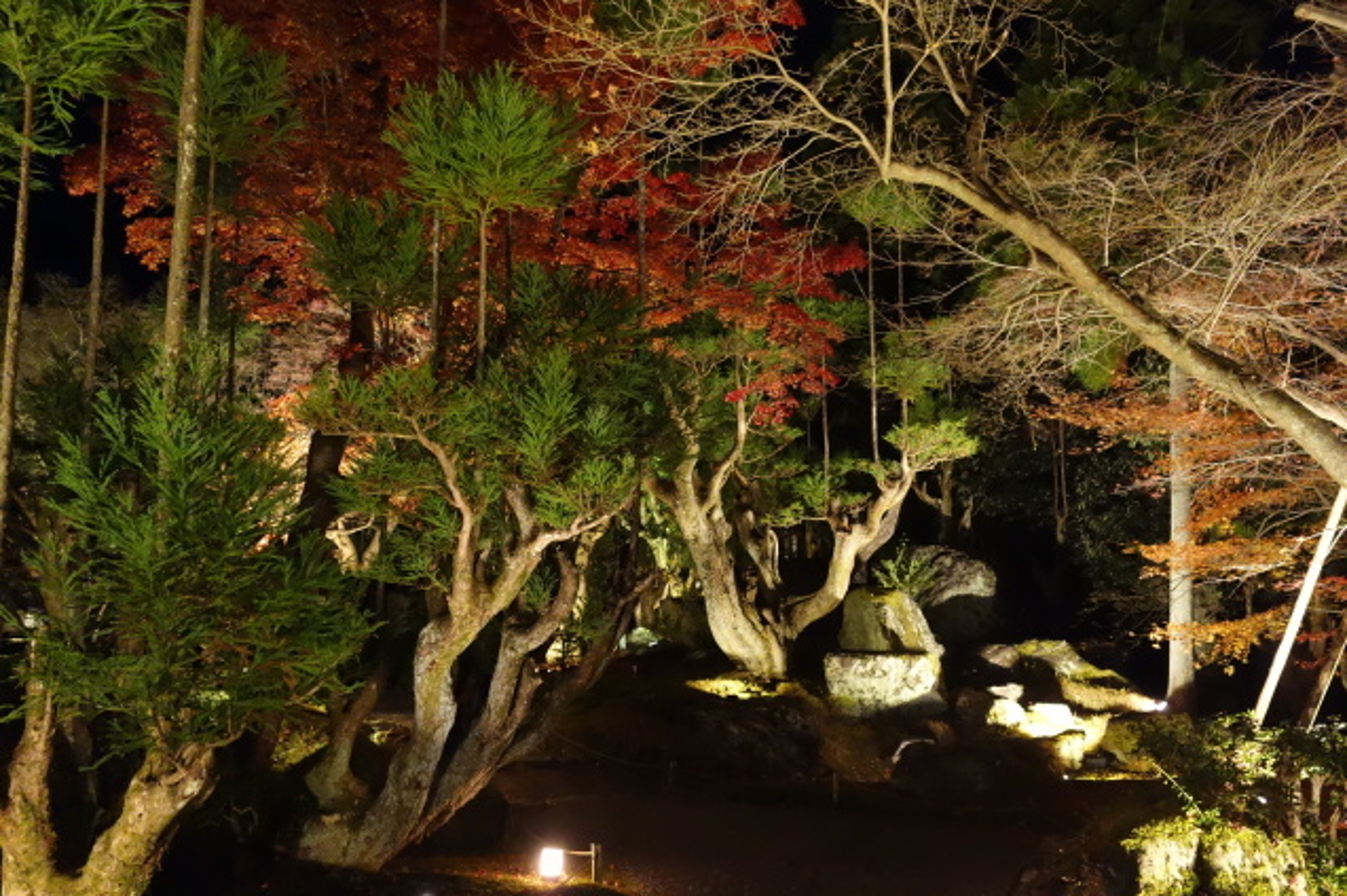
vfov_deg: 36.8
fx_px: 1346
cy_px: 448
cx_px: 674
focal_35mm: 36
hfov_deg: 53.2
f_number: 2.8
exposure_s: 1/50
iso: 3200
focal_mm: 13.25
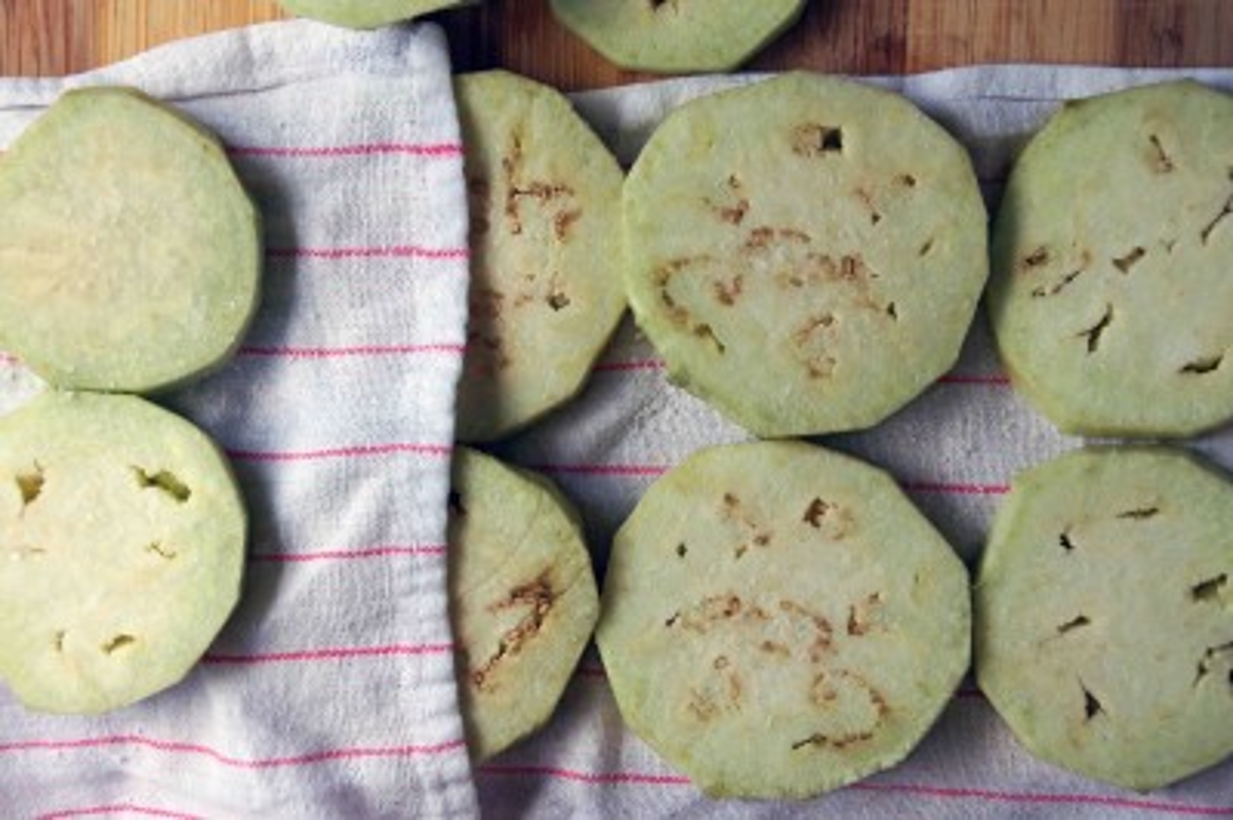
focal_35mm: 82
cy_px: 410
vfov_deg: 16.5
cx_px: 616
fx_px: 2823
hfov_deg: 24.6
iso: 800
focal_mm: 55
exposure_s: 1/250
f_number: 8
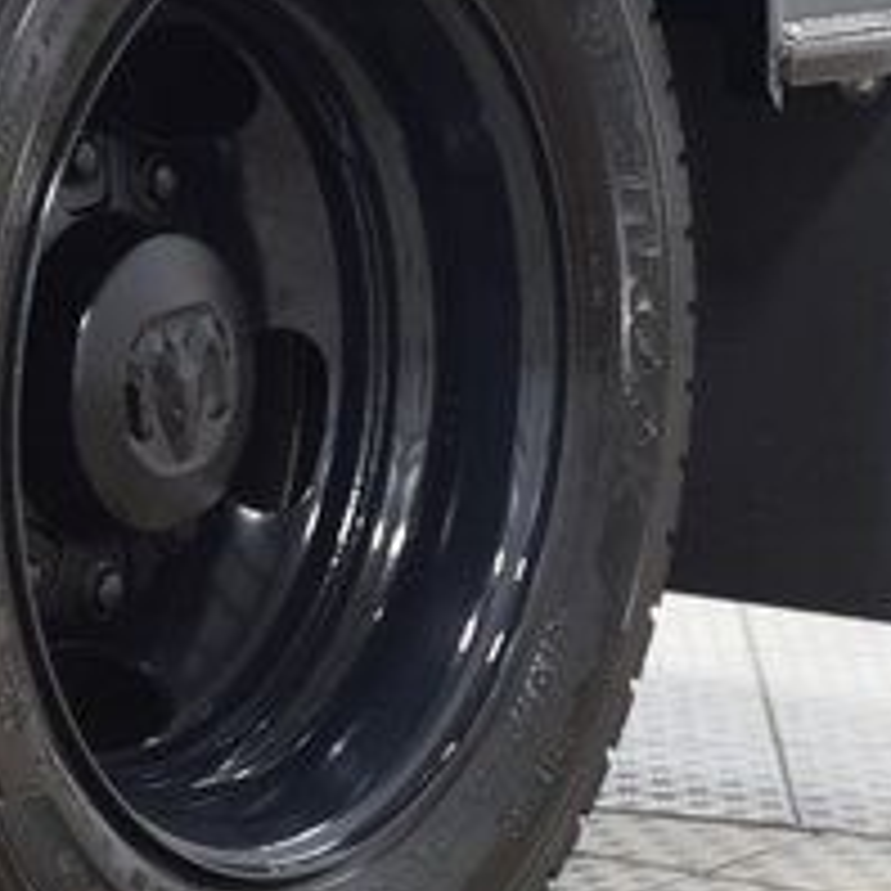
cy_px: 434
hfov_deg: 10.5
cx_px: -9
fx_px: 4805
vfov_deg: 10.6
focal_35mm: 165
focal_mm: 40
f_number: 4.2
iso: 1600
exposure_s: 1/25
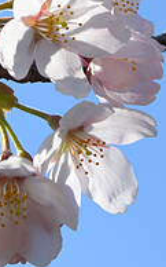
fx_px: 1167
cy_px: 68
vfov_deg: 13.0
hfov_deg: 8.1
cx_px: -12
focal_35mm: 161
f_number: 11
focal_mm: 70
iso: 64
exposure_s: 1/200
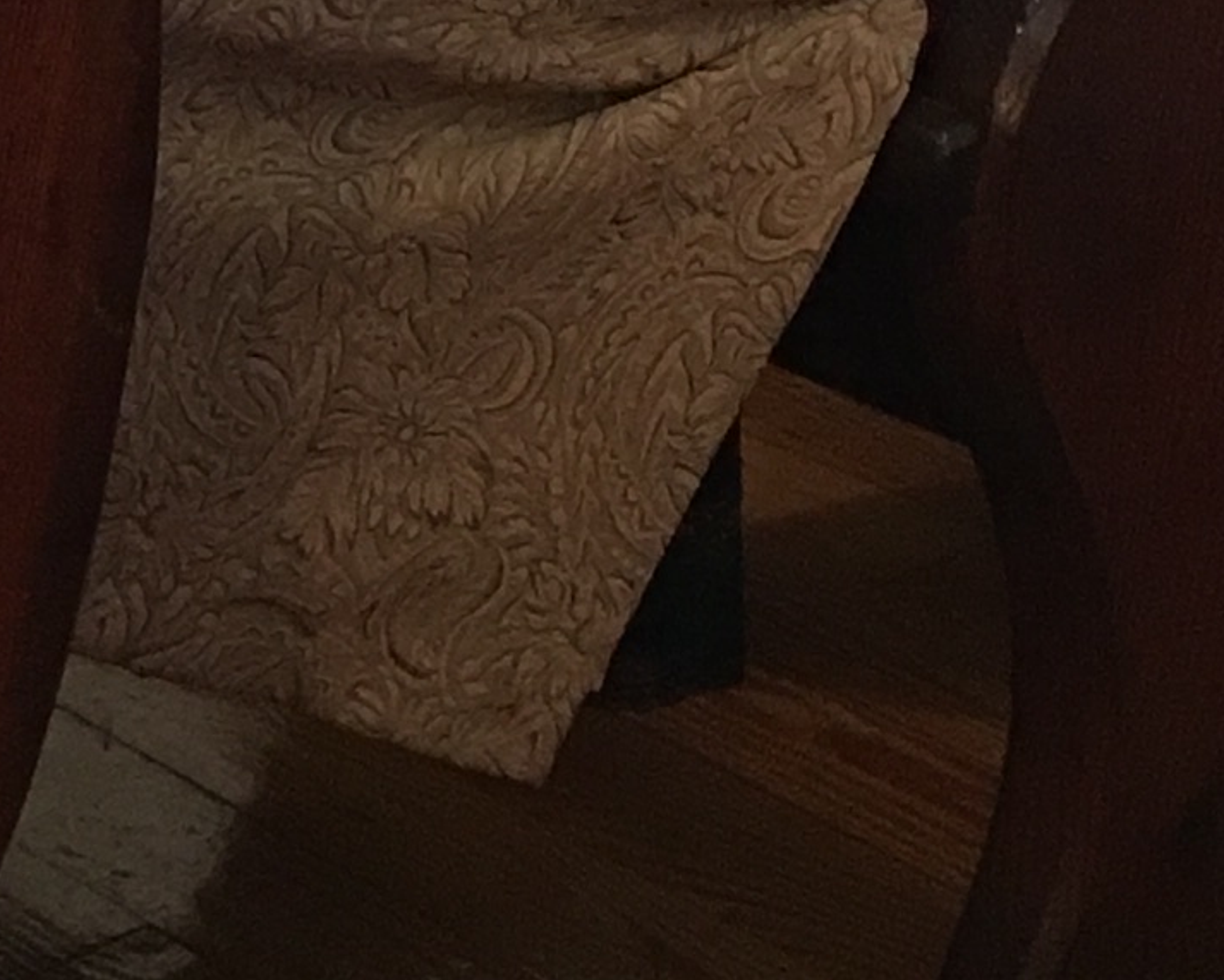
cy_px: -1490
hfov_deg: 12.0
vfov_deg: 8.7
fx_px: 5798
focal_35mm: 160
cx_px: 297
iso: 80
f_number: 2.2
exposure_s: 1/15
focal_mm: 4.15
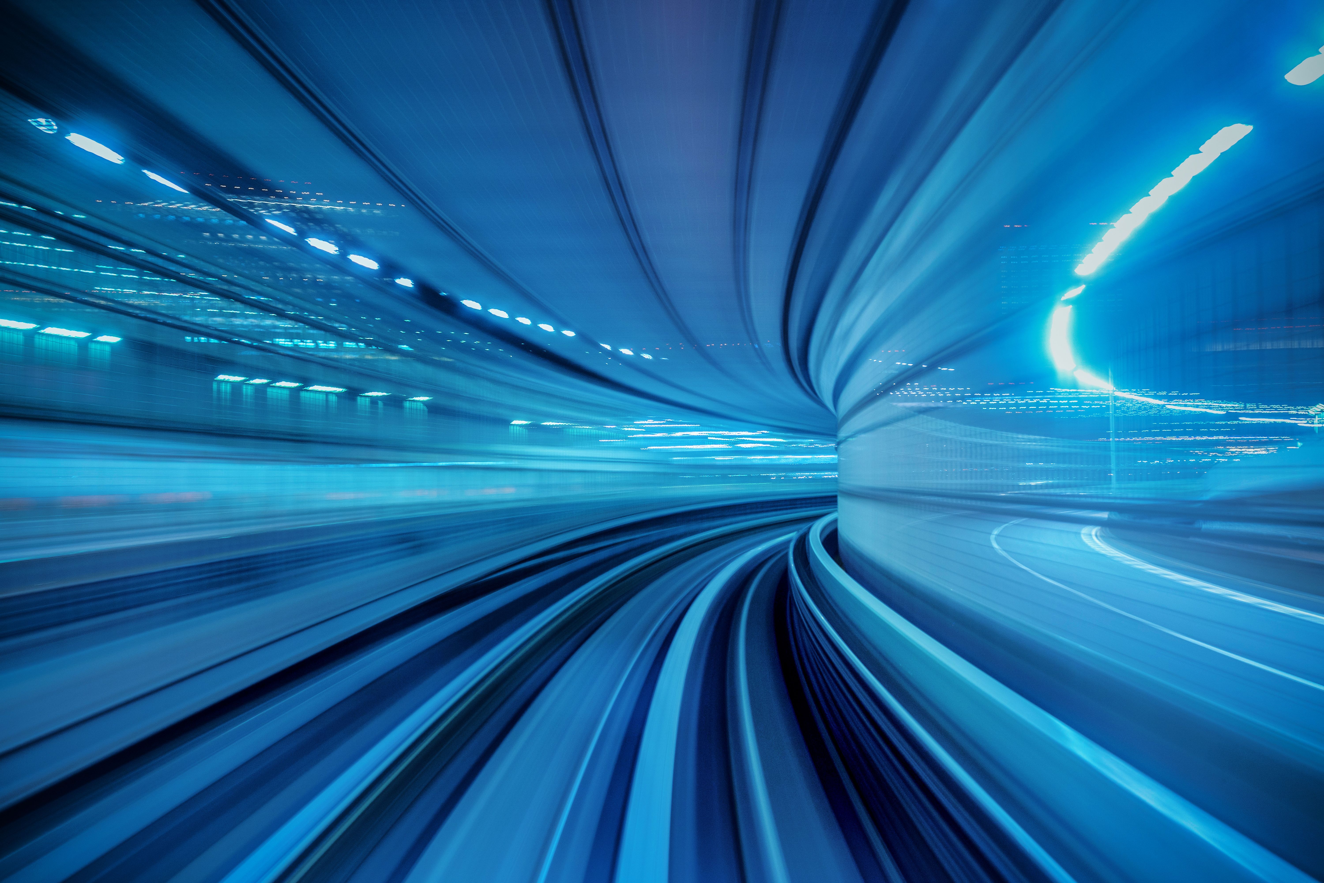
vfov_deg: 37.9
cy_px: 442
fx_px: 1287
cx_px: 662
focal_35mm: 35
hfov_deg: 54.4
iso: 200
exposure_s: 1.6
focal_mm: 35
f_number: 2.8
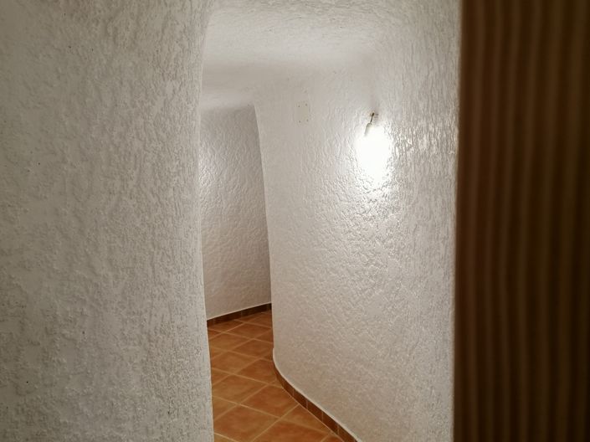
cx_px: 295
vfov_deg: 48.2
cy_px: 221
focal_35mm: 29
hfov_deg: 61.7
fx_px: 494
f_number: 1.8
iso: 160
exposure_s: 1/50
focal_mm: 4.75
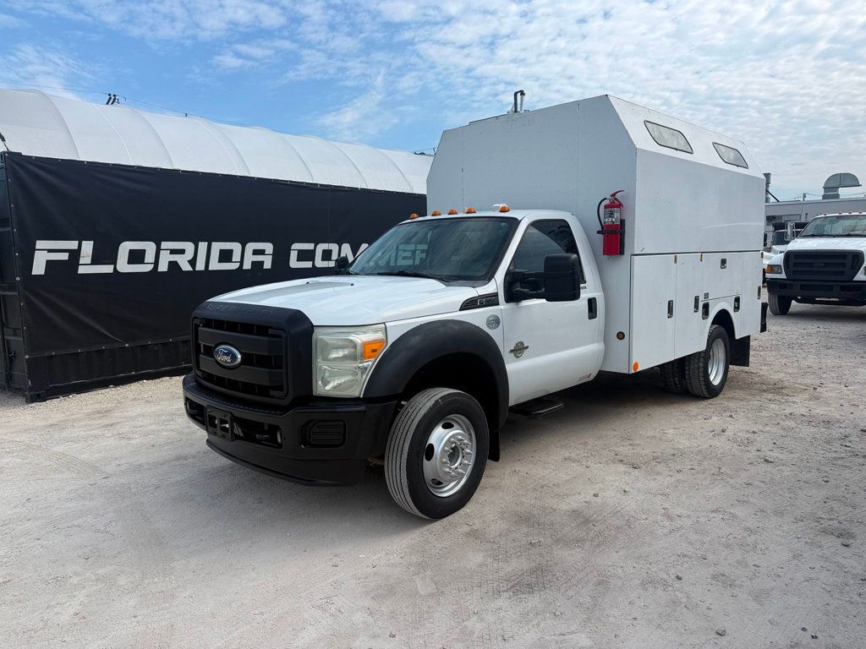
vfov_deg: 56.8
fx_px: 600
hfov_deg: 71.6
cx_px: 433
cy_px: 324
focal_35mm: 24
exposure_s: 1/3759
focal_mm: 6.76
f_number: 1.78
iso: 80
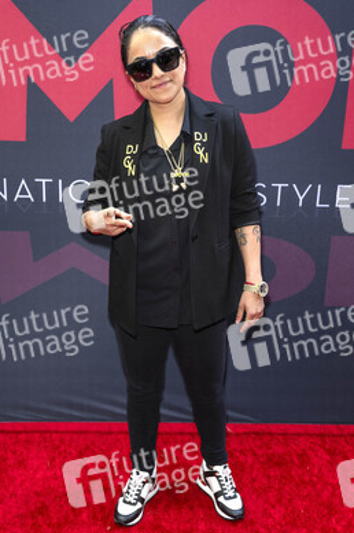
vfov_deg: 58.0
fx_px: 480
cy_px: 269
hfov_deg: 40.4
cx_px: 173
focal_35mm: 33
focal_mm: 31.5
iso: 800
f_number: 5.6
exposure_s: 1/200
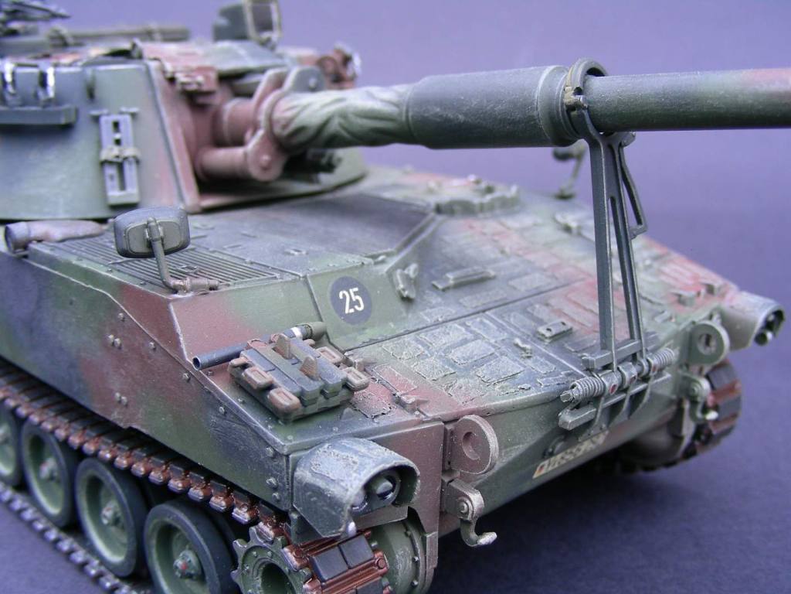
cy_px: 297
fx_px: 1005
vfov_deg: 32.9
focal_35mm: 44
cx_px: 396
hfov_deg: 42.9
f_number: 3.5
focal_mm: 7.4
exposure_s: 1/6.6
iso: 50
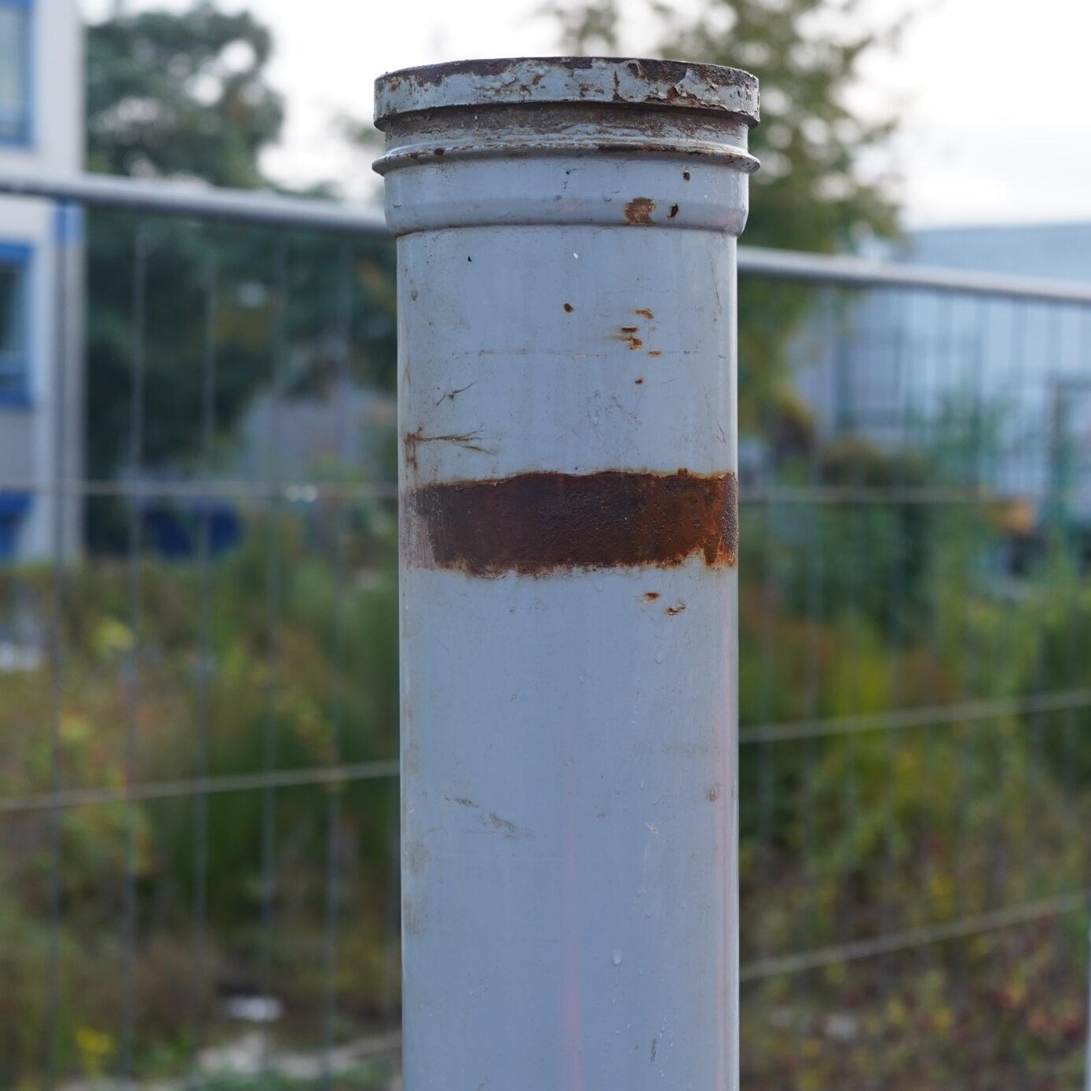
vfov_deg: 18.5
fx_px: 3352
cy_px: 593
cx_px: 608
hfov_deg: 18.5
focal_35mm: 94
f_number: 5.6
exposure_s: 1/160
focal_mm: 60
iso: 640
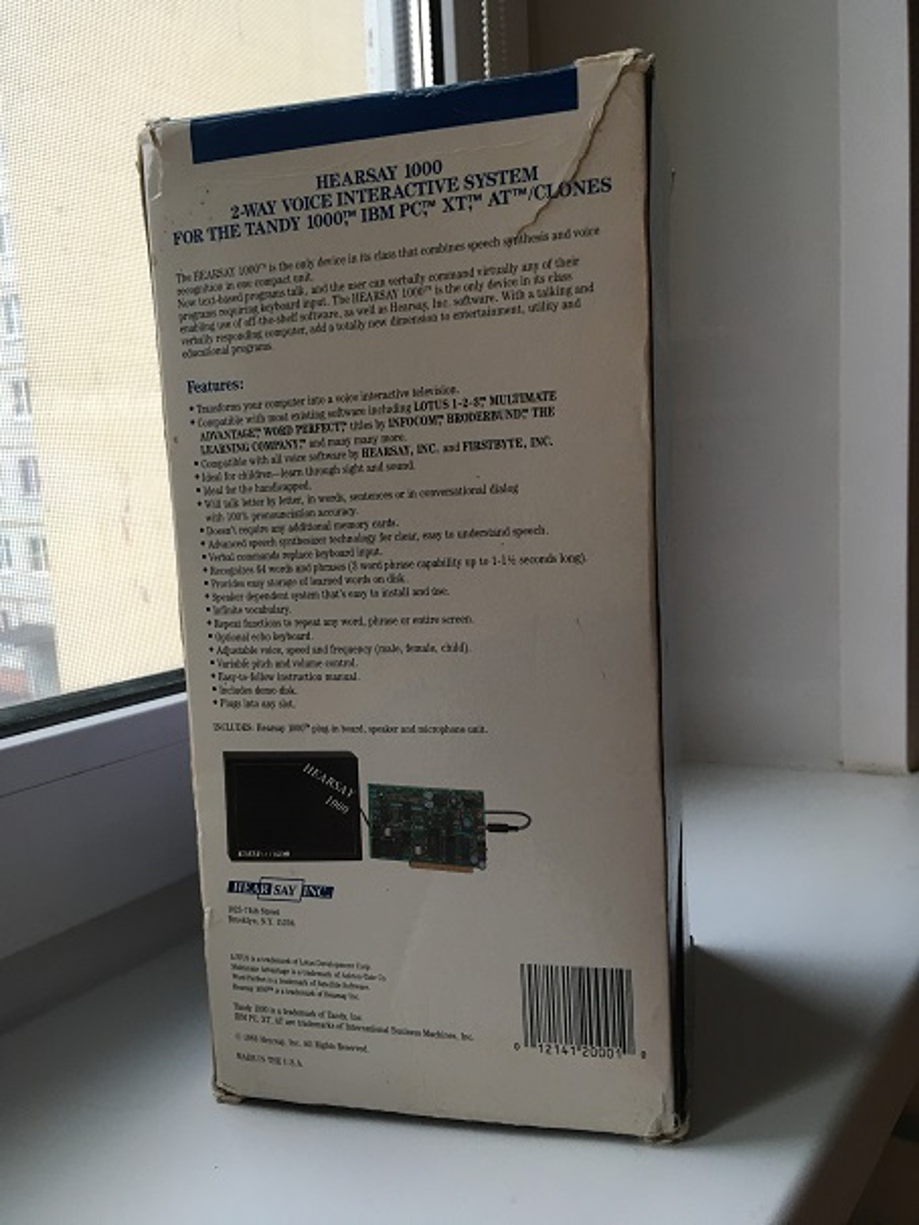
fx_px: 1026
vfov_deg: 61.6
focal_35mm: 29
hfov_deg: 48.2
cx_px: 460
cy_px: 612
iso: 100
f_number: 2.2
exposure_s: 1/33
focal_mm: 4.15
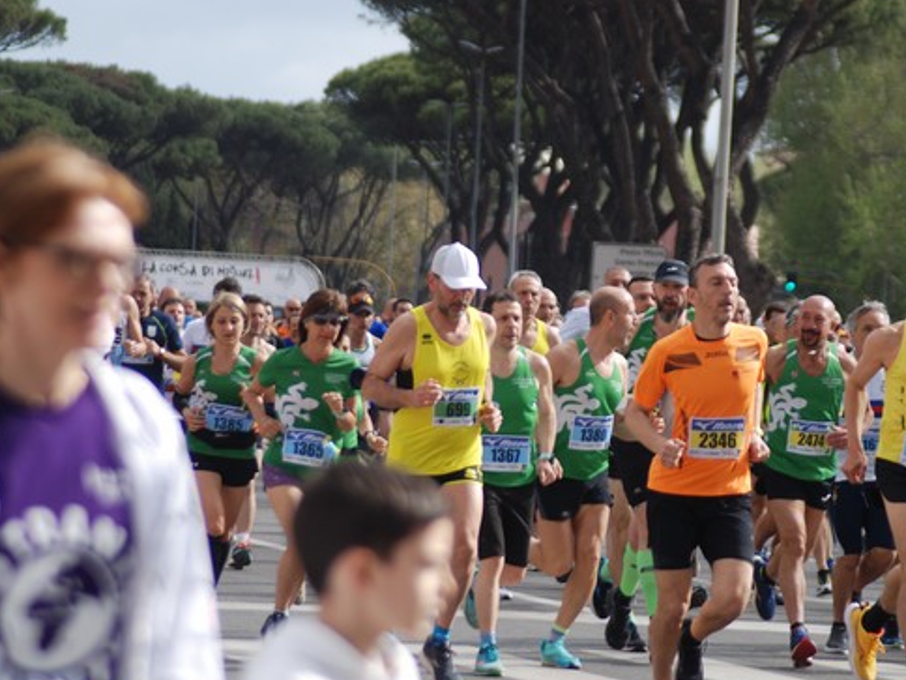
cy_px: 363
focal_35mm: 242
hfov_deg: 8.2
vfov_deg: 6.2
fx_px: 6323
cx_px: 507
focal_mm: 135
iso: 200
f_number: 4.5
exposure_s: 1/800
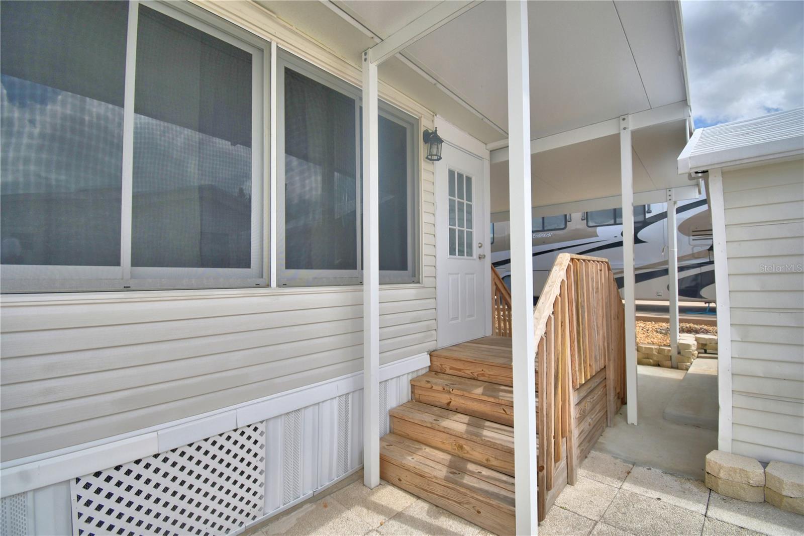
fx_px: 335
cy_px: 268
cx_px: 402
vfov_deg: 77.3
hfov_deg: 100.4
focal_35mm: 15
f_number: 4.5
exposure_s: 1/1000
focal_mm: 10
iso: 100
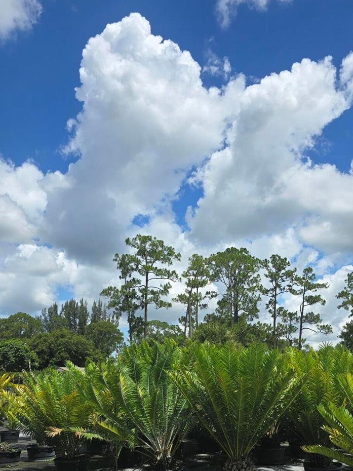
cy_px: 378
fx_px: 517
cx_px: 248
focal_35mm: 38
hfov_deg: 37.1
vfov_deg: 46.4
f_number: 1.7
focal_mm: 6.3
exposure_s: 1/1120
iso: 12
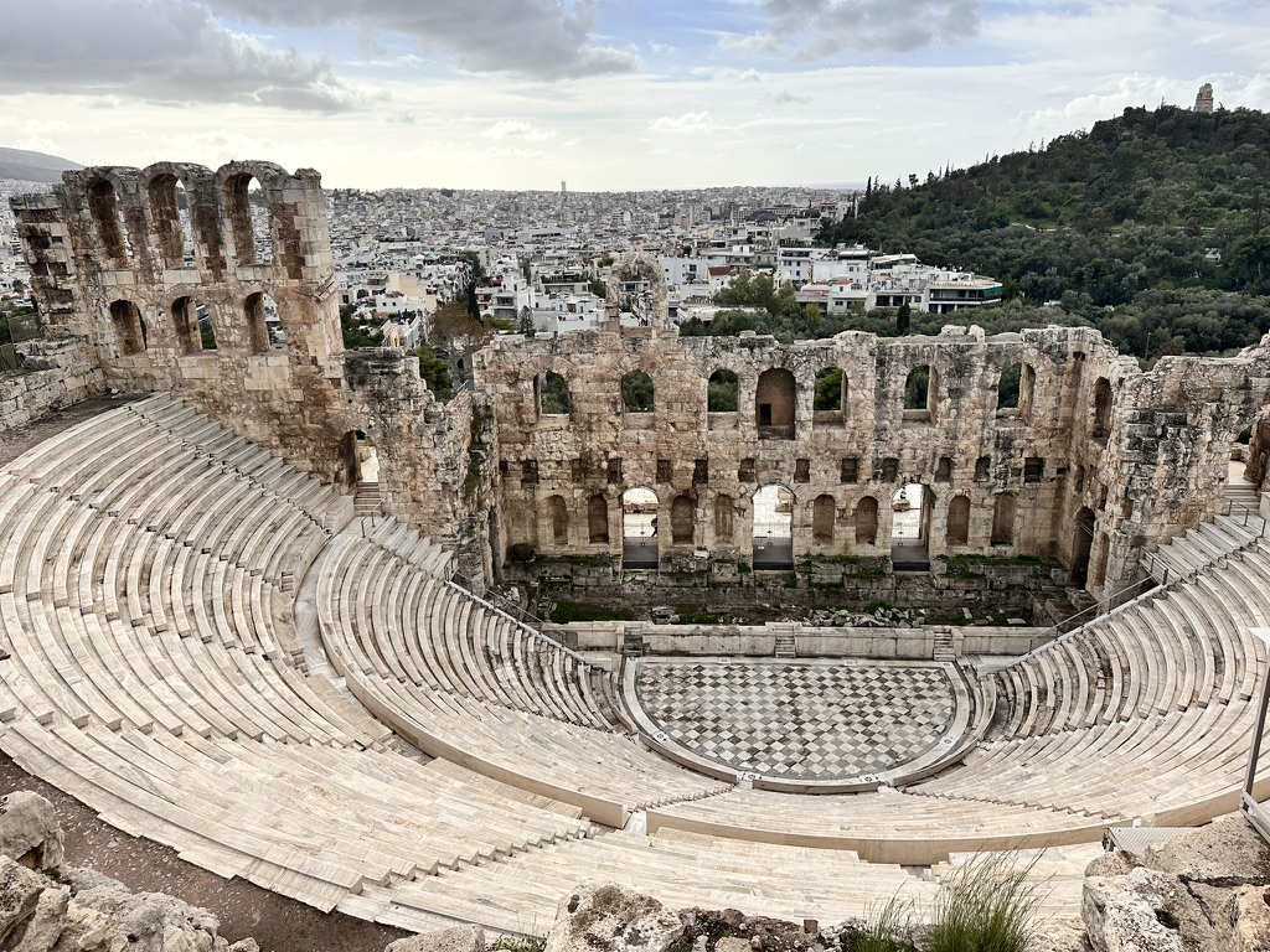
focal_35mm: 24
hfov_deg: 71.6
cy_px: 476
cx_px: 635
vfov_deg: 56.8
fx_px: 881
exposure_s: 1/2967
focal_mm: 6.86
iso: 80
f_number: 1.78
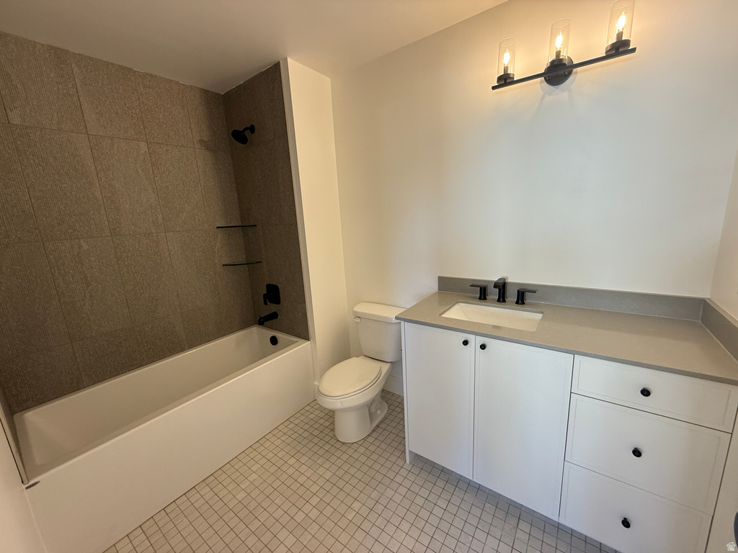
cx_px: 369
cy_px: 276
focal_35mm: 14
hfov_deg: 102.1
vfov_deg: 85.7
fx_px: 298
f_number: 2.2
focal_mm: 2.22
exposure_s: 1/120
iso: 160
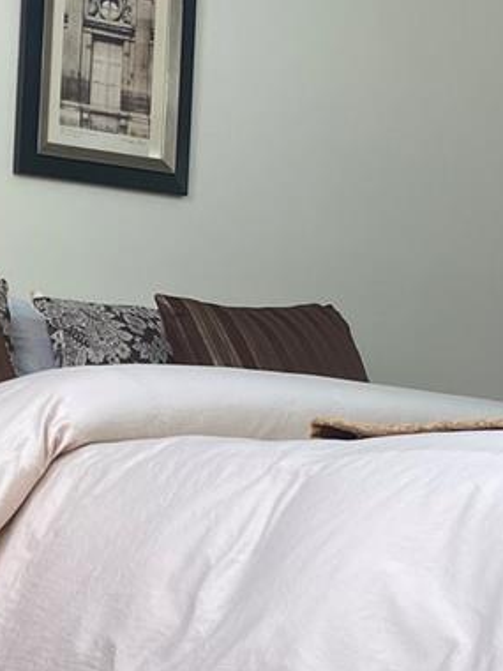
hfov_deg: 16.6
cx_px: -217
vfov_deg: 23.7
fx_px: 1589
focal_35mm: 82
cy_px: 436
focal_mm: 4.25
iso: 64
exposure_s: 1/120
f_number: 1.8
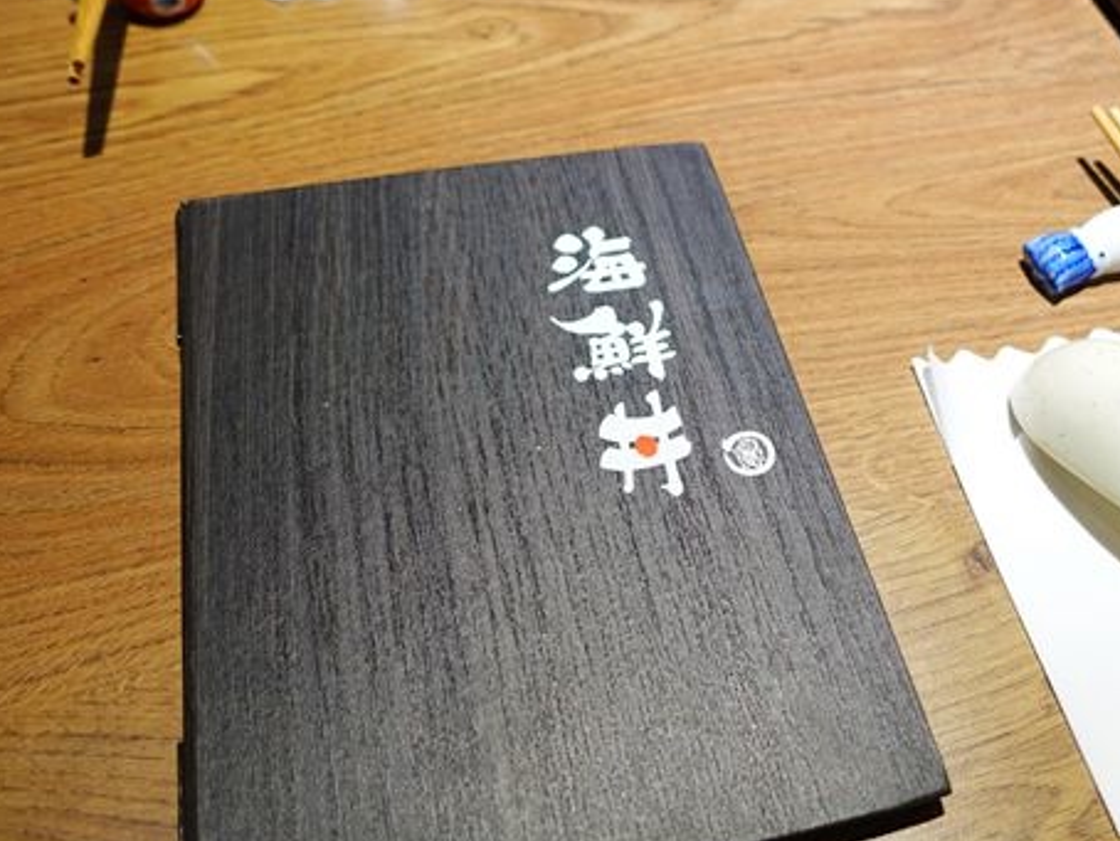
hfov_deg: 54.6
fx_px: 1068
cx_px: 710
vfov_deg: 42.9
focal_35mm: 33
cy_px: 455
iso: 250
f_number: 1.8
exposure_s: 1/30
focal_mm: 8.8
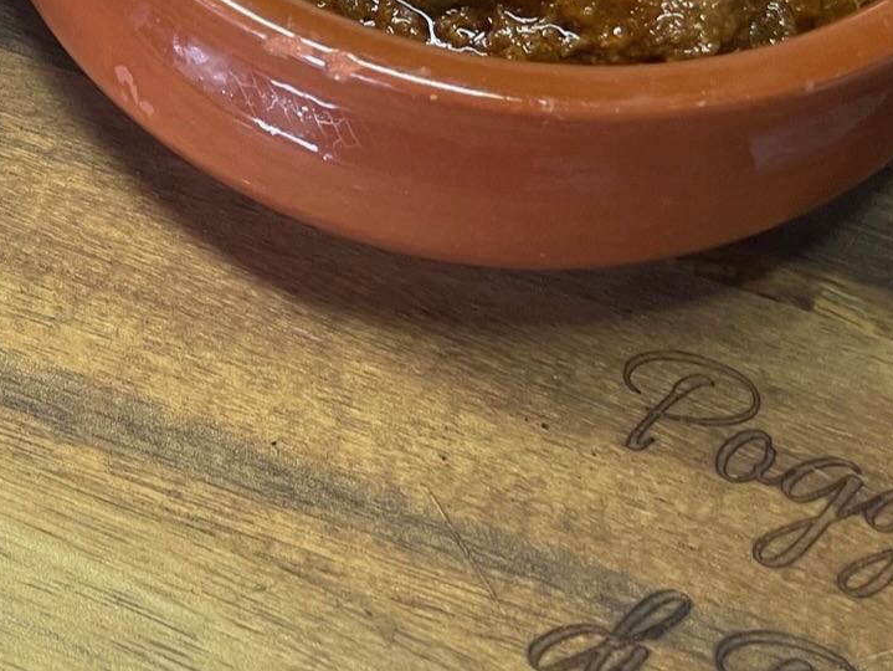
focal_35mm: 74
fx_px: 1910
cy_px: 115
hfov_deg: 25.0
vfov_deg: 19.7
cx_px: -6
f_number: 1.5
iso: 125
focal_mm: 5.7
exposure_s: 1/50
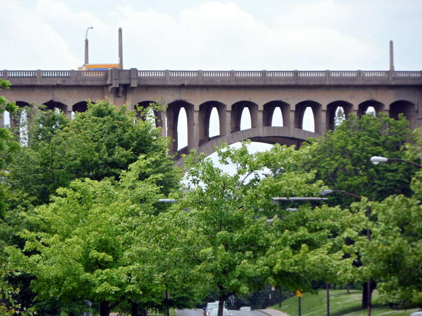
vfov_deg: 5.7
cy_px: 158
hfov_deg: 7.6
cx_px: 211
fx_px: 3182
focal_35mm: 261
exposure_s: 1/250
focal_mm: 48.5
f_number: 5.6
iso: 80
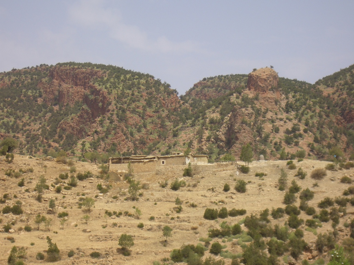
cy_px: 132
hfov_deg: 18.7
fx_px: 1074
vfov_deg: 14.1
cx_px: 177
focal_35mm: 105
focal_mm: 17.4
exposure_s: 1/400
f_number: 4.8
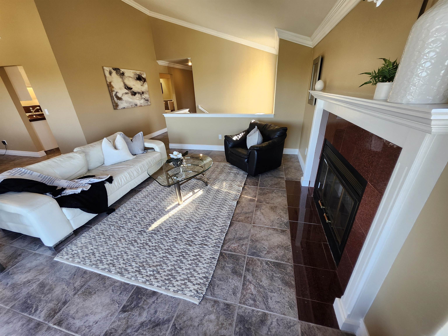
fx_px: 168
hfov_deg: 106.2
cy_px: 168
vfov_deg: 89.9
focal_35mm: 13
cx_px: 224
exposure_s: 1/60
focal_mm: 1.74
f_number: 2.2
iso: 80
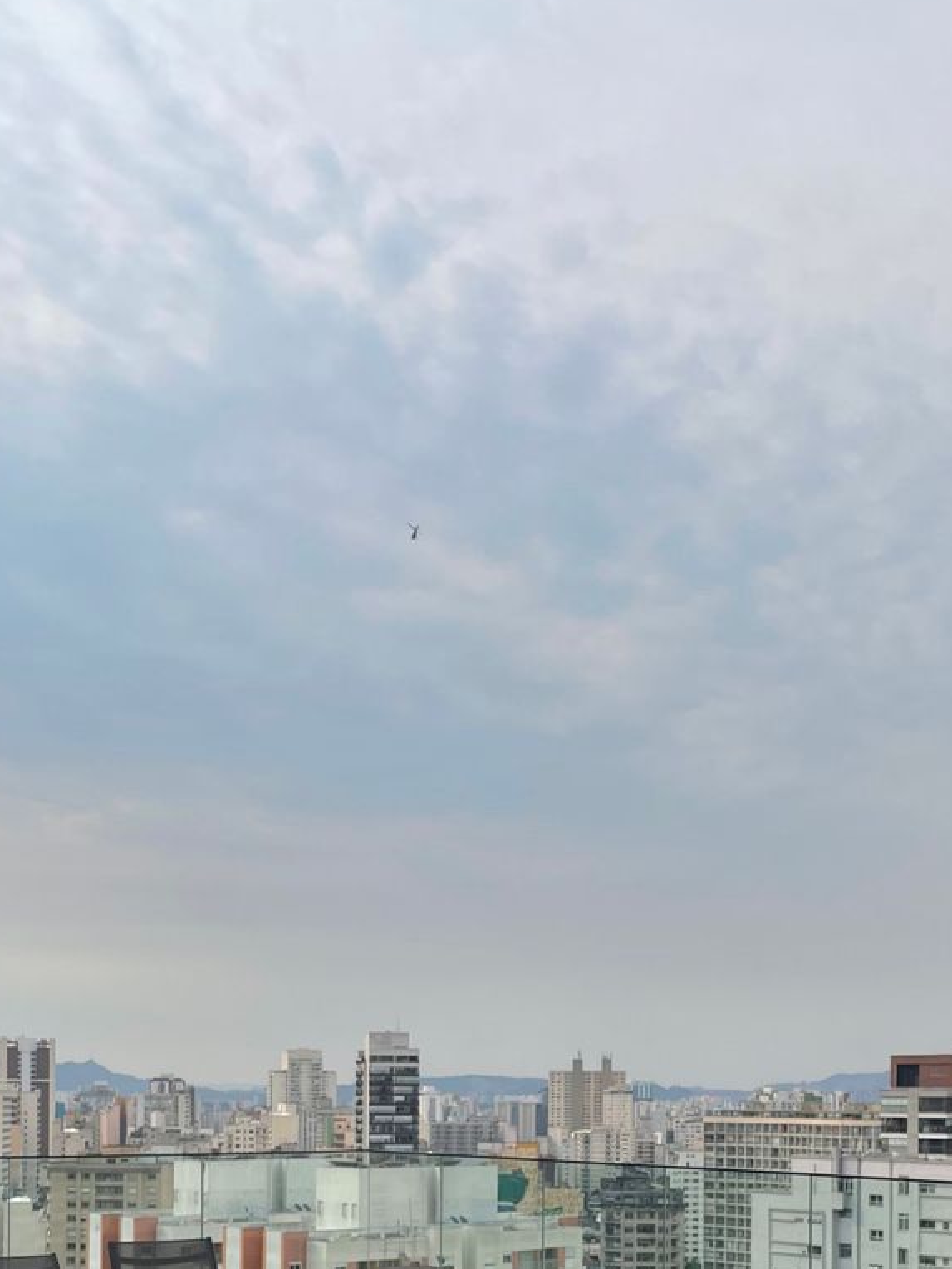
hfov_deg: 29.5
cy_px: 1118
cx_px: 611
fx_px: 1797
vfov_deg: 36.7
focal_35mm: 49
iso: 32
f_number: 1.6
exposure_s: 1/1916
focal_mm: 4.2
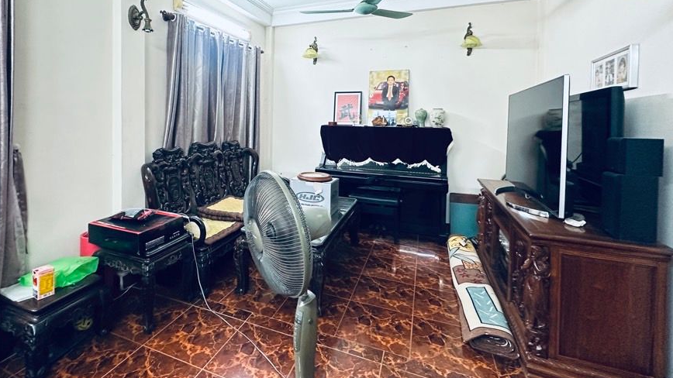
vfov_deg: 59.7
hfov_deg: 92.1
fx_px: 321
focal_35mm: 18
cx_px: 288
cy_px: 128
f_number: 2.2
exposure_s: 1/50
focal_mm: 2.22
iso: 400
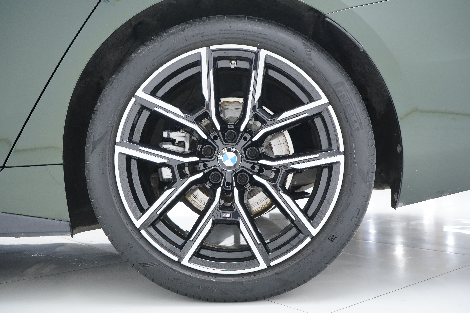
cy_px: 156
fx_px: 470
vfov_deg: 36.9
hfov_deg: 53.1
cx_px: 235
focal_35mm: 36
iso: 3200
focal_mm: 36
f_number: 8
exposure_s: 1/50
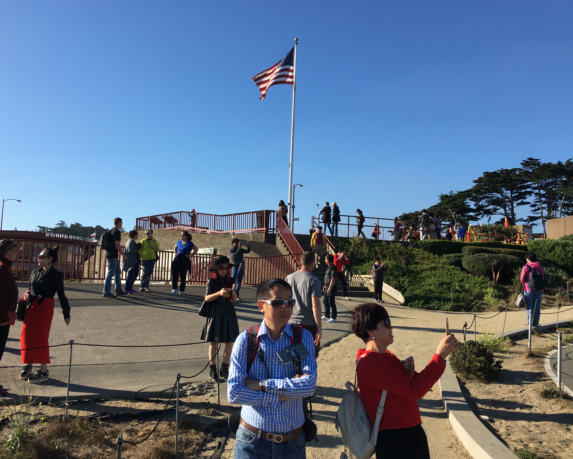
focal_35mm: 31
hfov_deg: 57.2
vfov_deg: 47.1
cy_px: 231
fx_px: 526
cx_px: 293
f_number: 2.2
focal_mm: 4.15
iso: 25
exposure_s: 1/1131
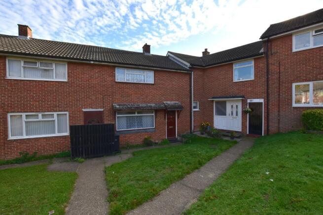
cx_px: 162
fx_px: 135
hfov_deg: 100.4
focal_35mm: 15
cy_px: 108
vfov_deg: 77.4
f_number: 11
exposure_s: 1/400
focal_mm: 10
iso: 400
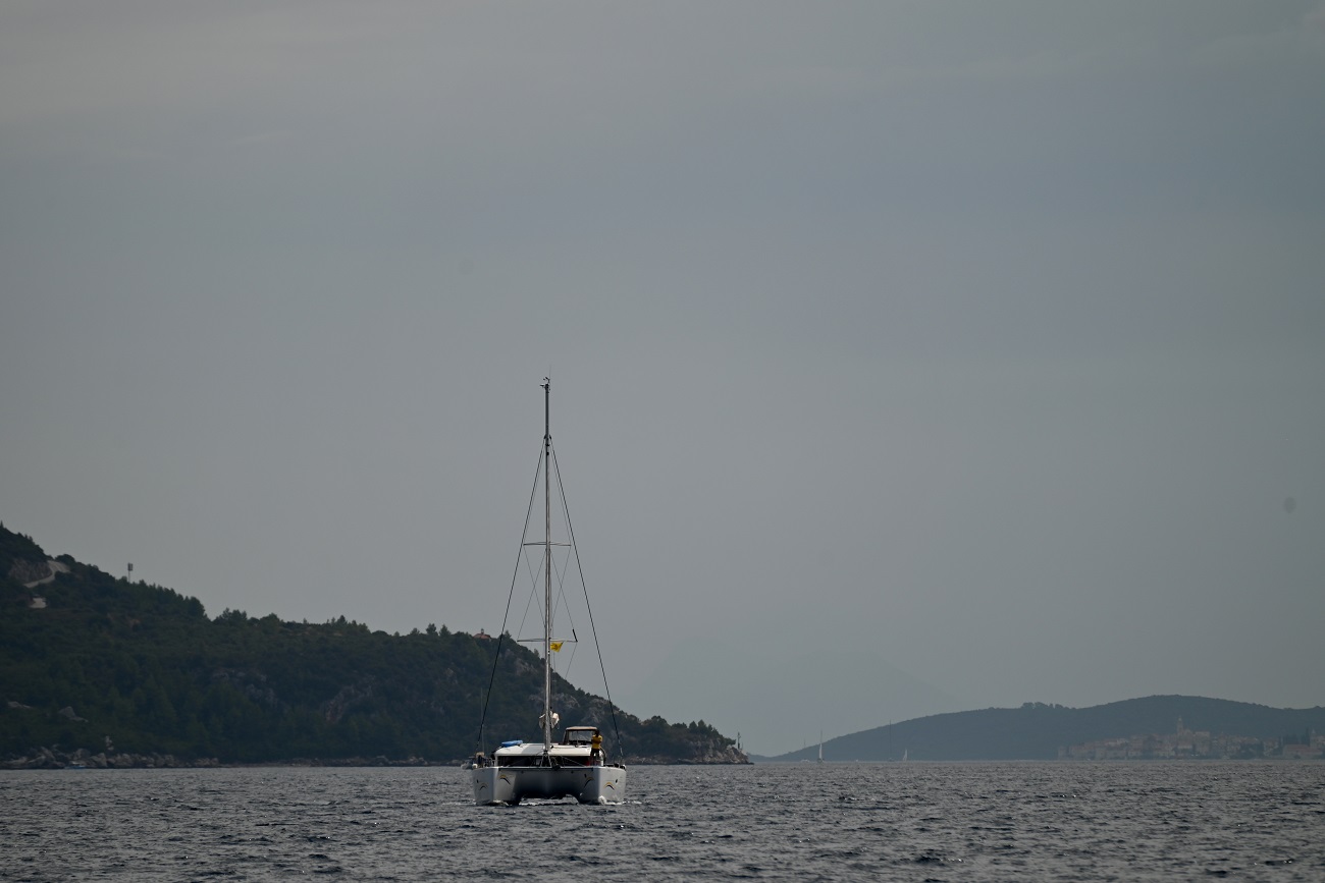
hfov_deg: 6.9
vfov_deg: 4.6
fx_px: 11042
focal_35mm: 300
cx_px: 662
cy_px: 442
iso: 100
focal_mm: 300
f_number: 5.6
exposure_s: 1/1000
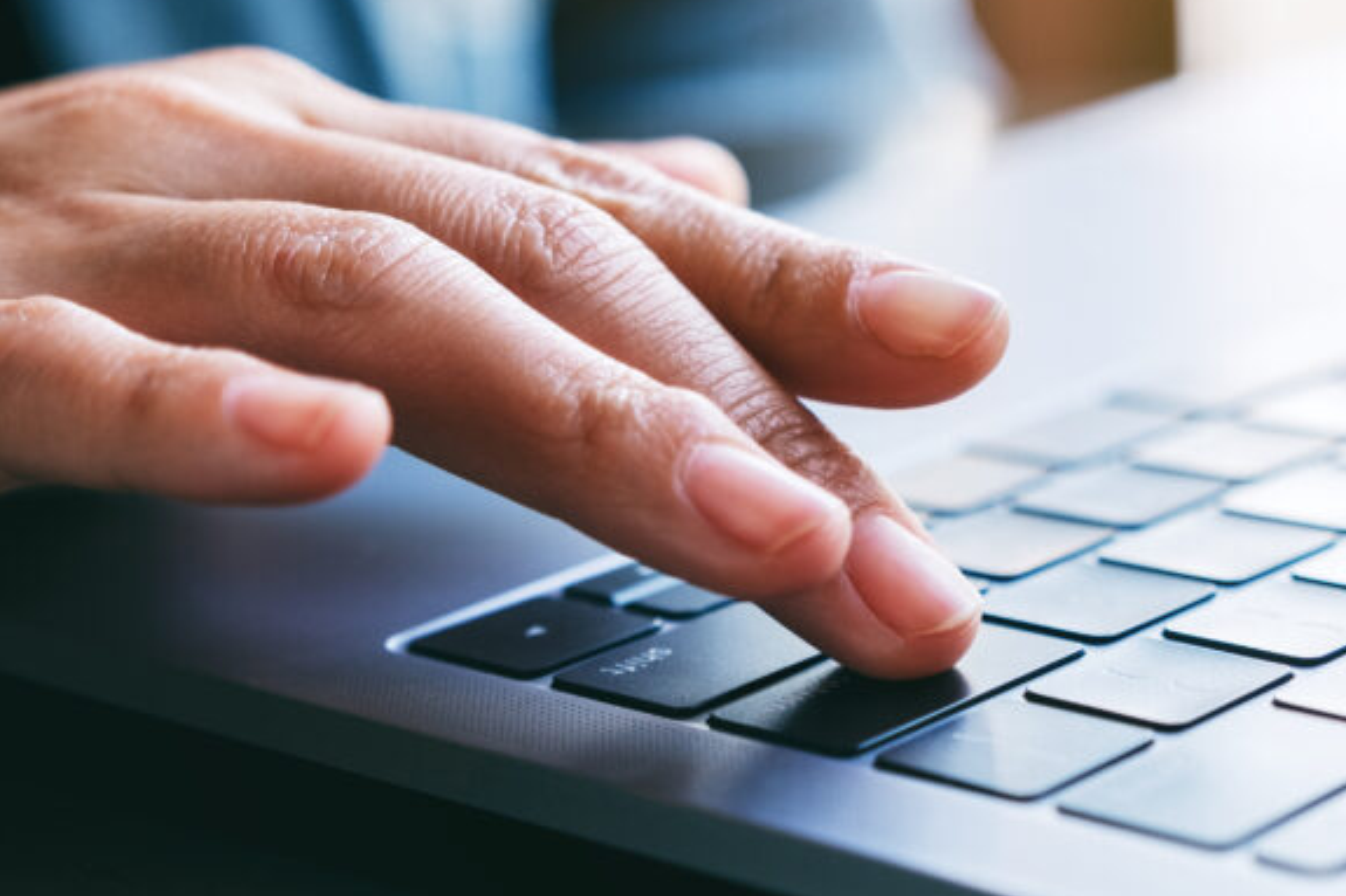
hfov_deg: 20.7
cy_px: 558
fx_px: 3663
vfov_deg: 13.9
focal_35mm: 98
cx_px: 934
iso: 200
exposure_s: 1/60
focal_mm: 36.5
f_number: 2.8
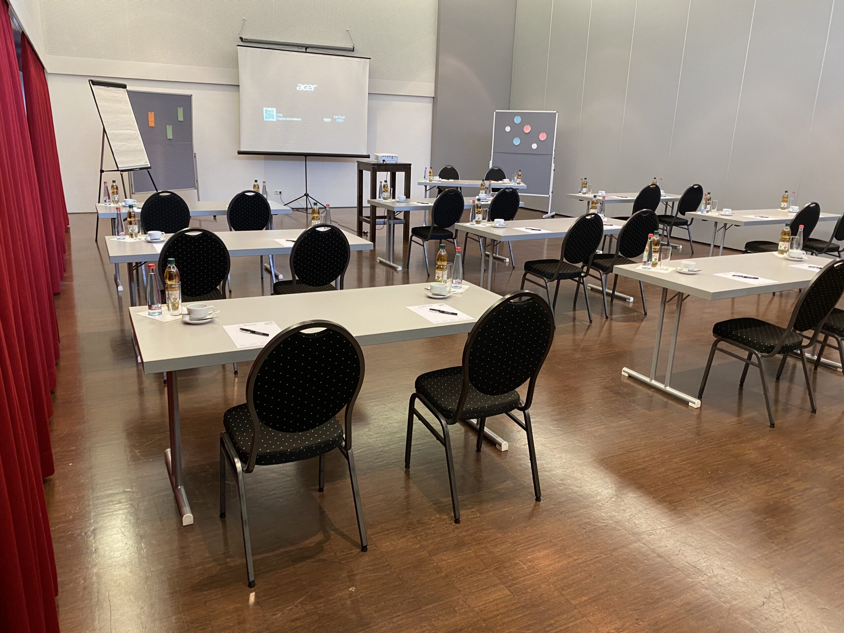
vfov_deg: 53.1
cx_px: 422
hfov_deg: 67.3
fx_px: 634
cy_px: 316
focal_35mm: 26
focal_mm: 4.25
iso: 160
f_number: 1.8
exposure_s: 1/50
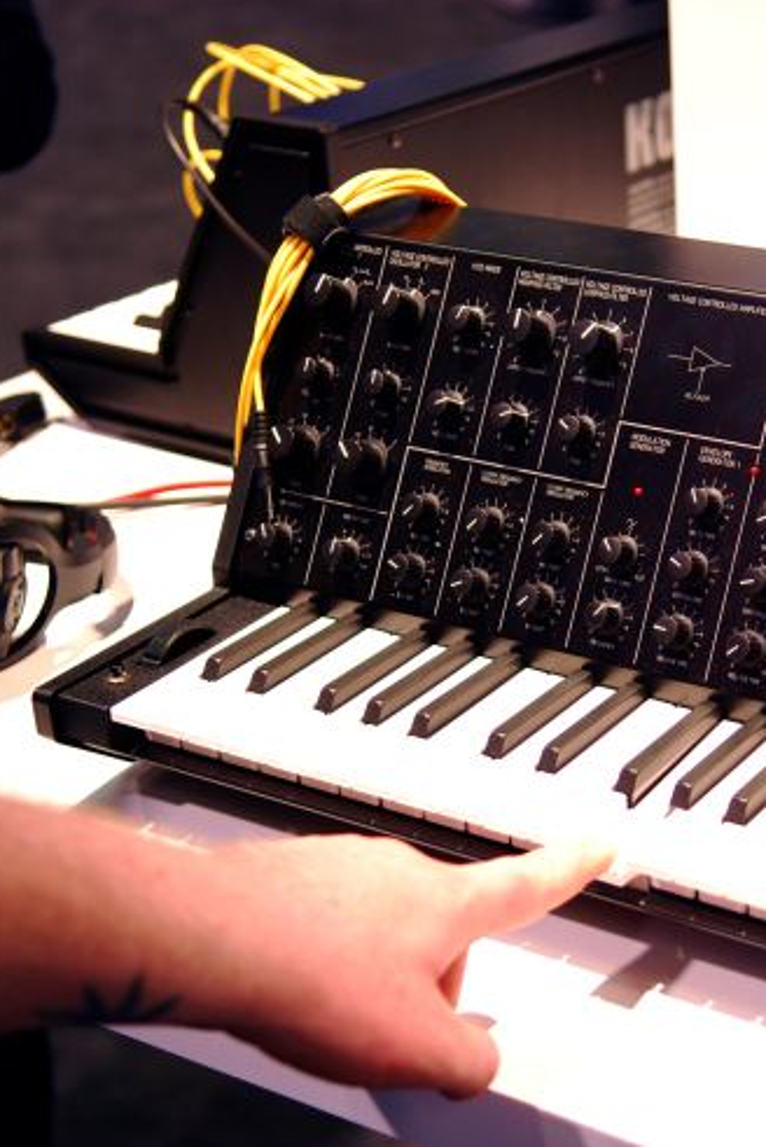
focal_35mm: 71
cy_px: 568
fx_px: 2255
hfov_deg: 18.9
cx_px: 706
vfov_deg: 28.5
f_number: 2.8
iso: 400
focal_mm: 31
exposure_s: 1/60
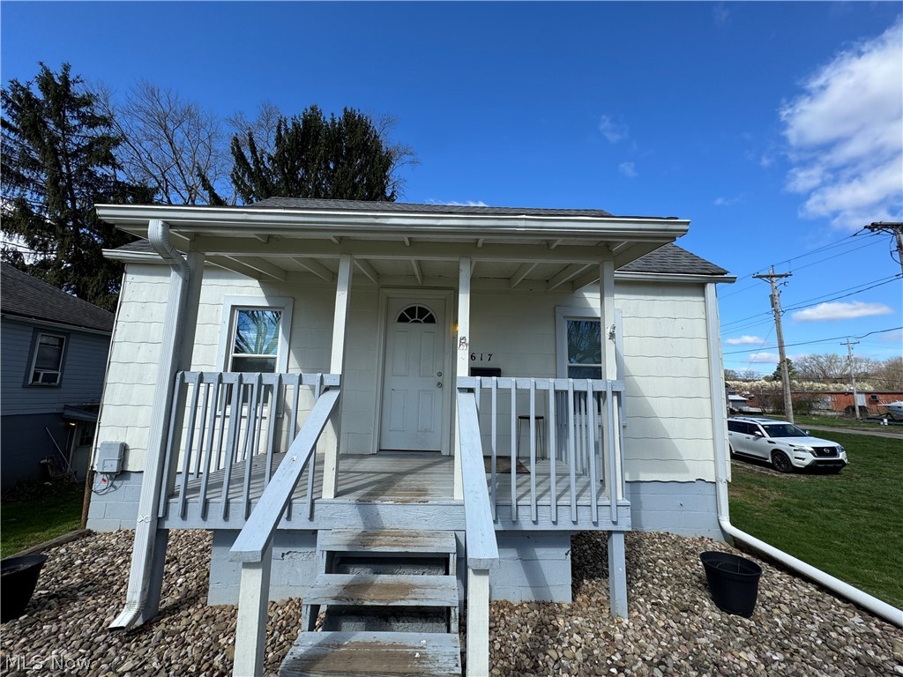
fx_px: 365
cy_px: 338
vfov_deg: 85.7
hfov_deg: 102.1
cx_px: 452
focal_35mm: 14
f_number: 2.2
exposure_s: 1/1346
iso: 50
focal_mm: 2.22
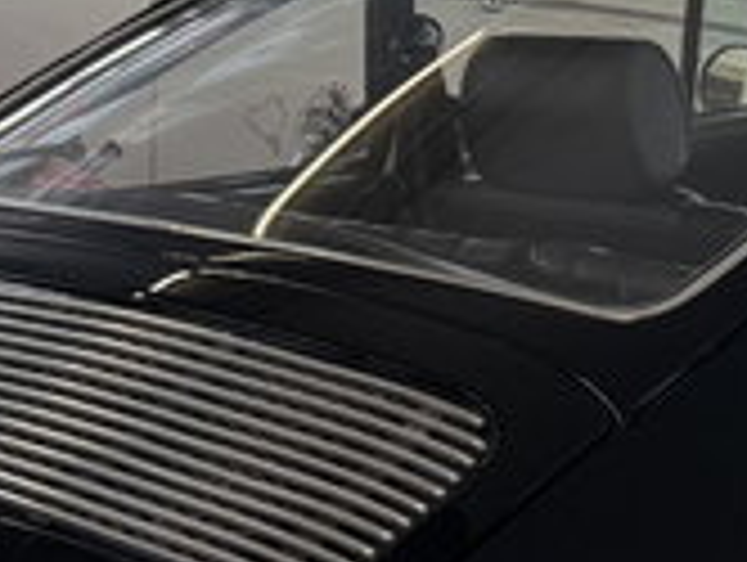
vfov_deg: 13.3
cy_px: 513
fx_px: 2399
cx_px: 626
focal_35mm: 111
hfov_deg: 17.5
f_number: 1.78
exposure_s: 1/218
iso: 160
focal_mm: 6.76
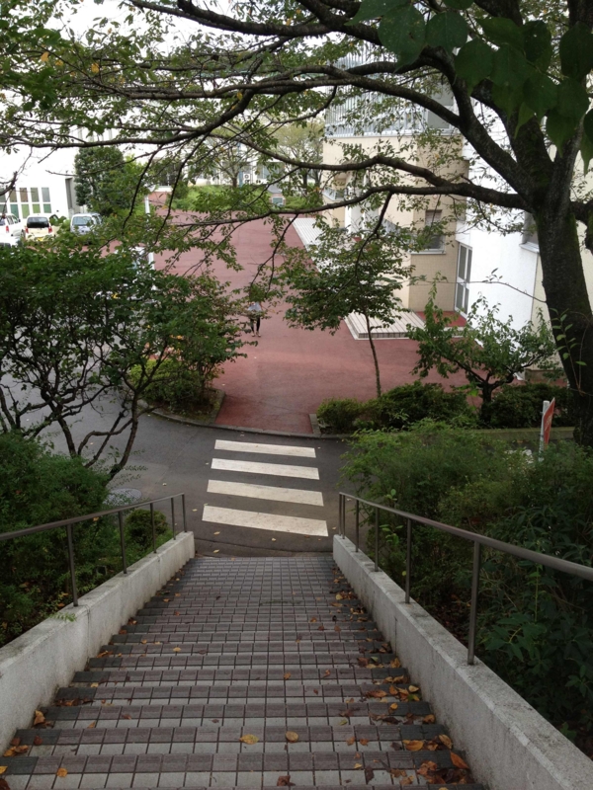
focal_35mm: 35
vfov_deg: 52.6
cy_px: 395
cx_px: 296
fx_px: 799
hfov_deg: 40.7
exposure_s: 1/237
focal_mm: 4.28
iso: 50
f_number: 2.4
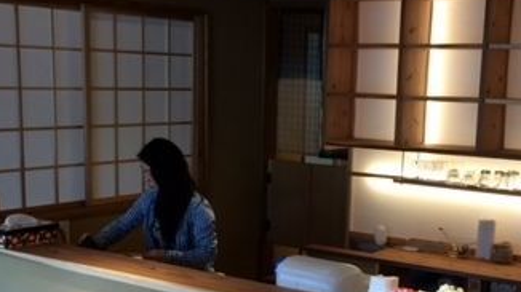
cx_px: 316
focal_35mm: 62
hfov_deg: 33.7
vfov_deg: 19.1
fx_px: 856
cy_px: 257
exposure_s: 1/30
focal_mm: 4.15
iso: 64
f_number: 2.2
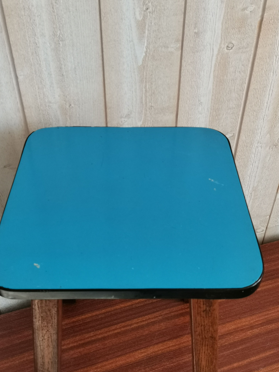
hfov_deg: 37.7
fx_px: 408
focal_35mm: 38
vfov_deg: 49.0
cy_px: 187
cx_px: 138
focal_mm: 4.75
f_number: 1.8
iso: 160
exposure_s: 1/100
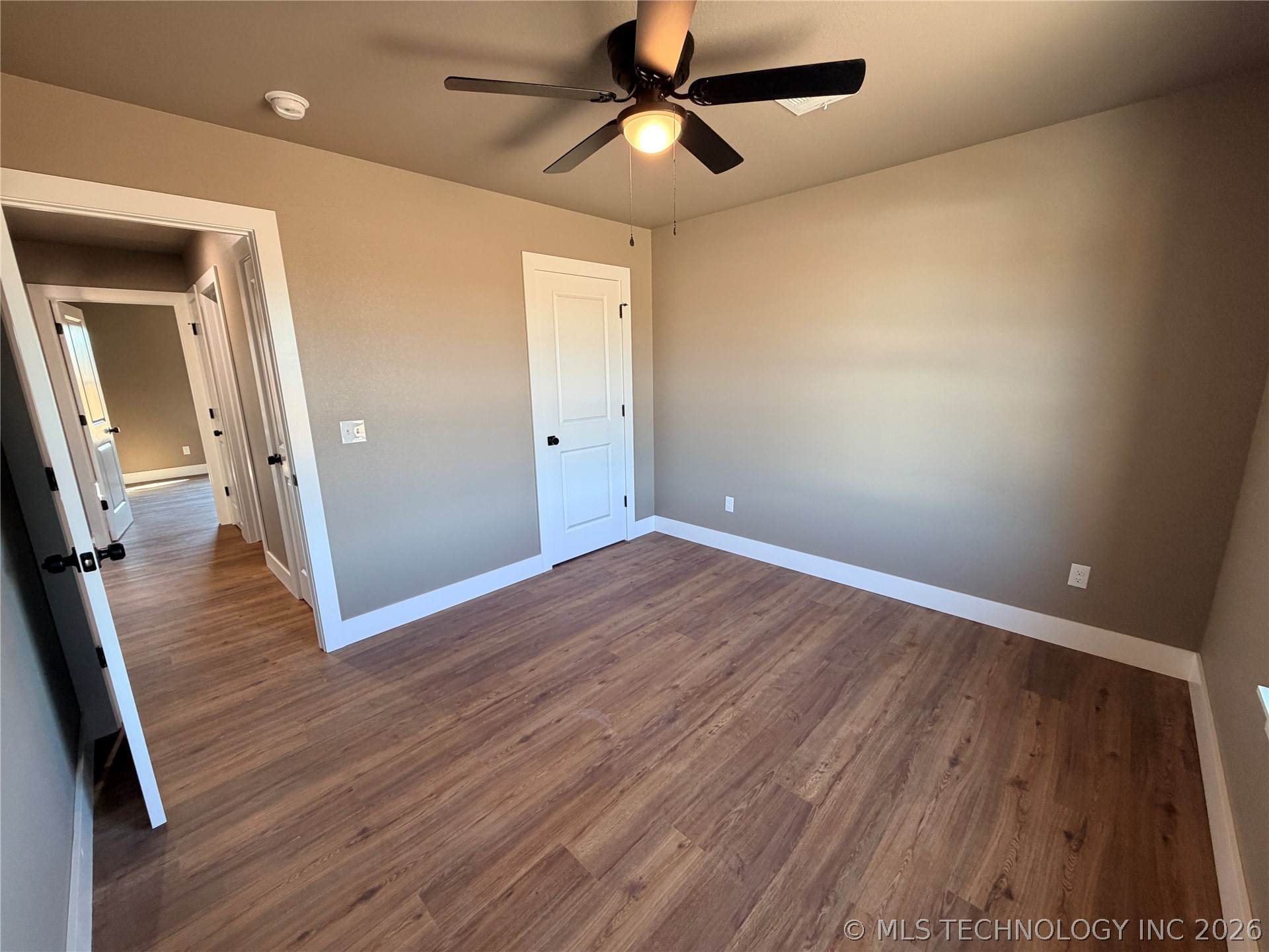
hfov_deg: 102.1
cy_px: 476
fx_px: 513
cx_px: 634
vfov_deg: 85.7
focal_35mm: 14
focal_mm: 2.22
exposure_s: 1/60
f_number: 2.2
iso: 200
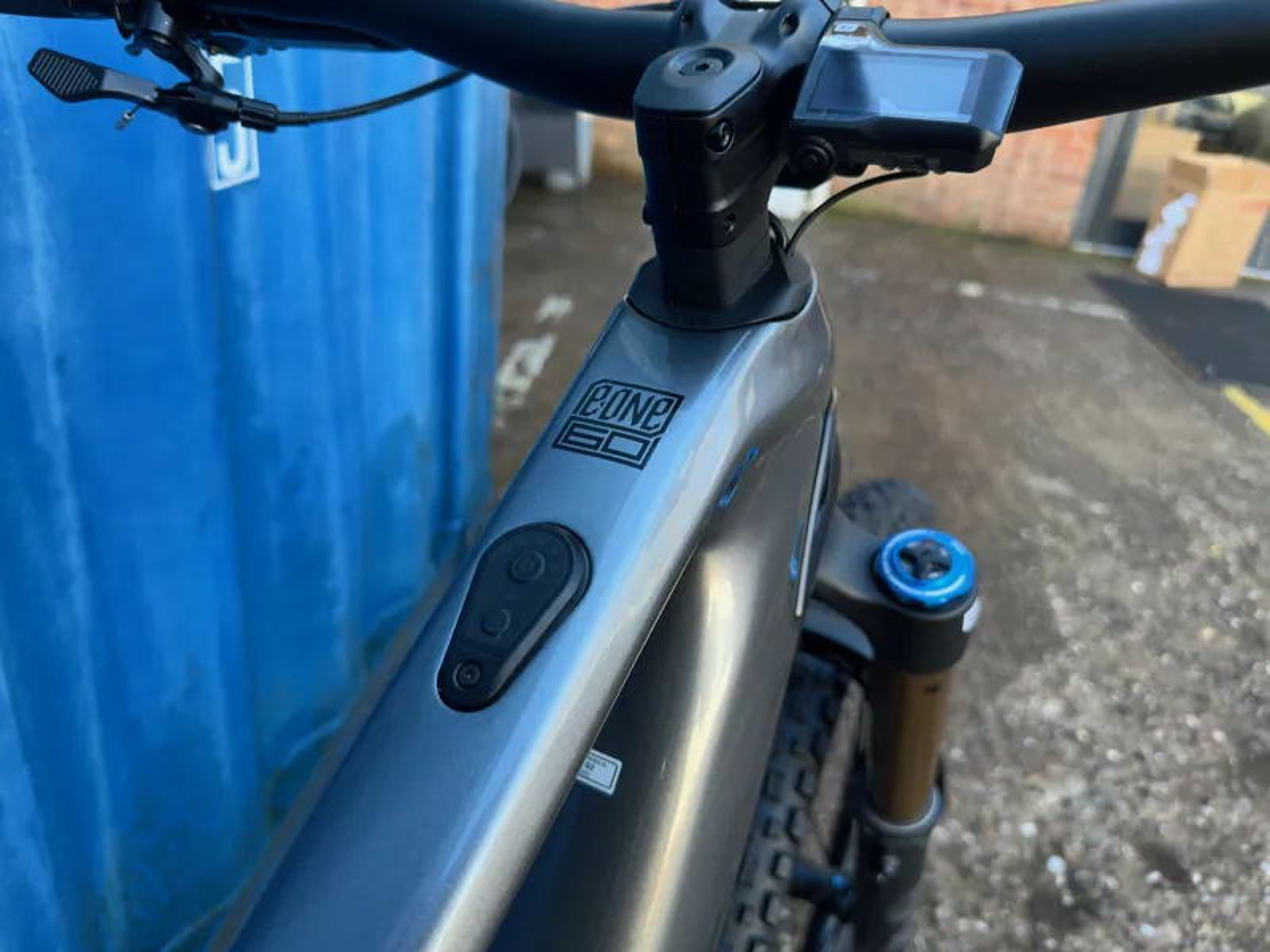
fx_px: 881
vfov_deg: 56.8
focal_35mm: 24
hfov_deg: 71.6
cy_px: 476
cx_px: 635
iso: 64
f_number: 1.78
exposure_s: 1/100
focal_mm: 6.86
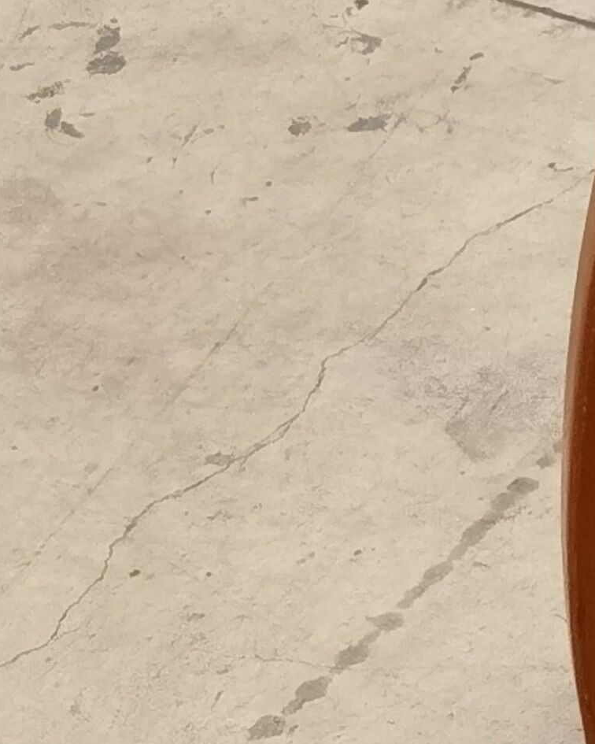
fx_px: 3632
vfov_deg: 11.7
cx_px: 1395
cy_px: 276
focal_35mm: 165
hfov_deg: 8.6
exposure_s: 1/33.3
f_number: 1.9
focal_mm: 6.71
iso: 320
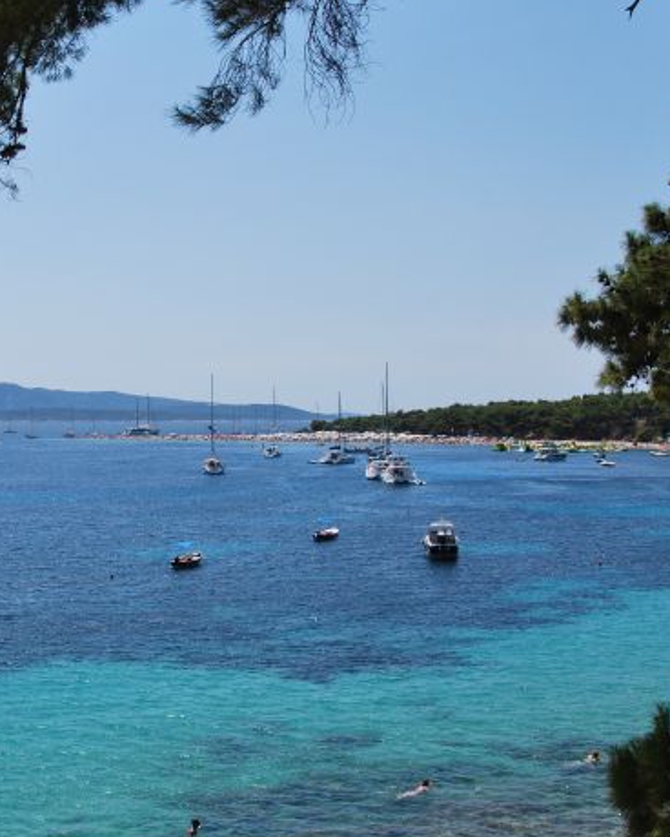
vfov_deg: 34.7
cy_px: 413
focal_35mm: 54
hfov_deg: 27.5
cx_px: 135
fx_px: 1338
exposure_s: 1/320
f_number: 9
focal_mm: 22
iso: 100
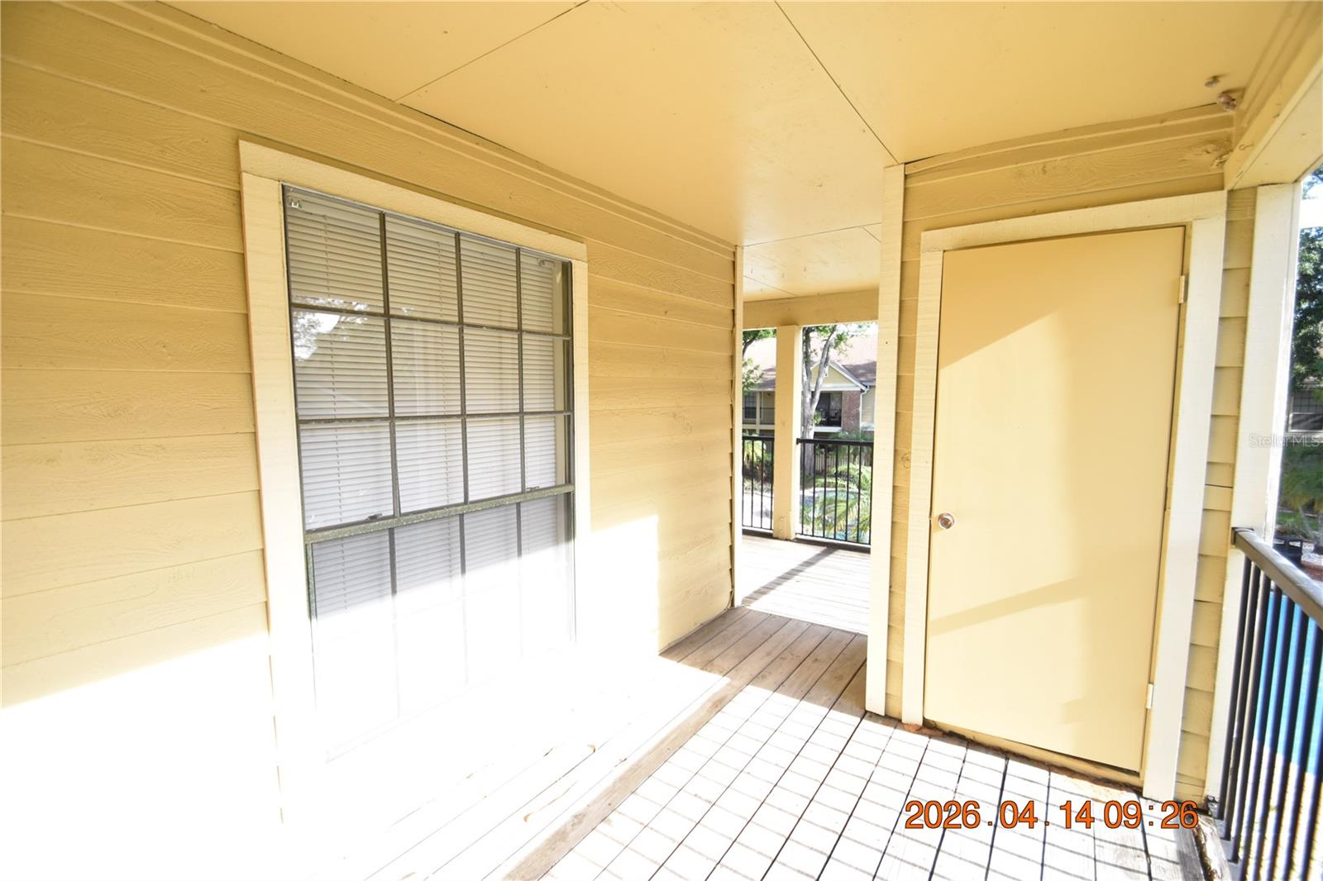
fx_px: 551
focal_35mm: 15
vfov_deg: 77.3
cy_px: 440
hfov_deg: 100.4
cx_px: 662
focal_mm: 10
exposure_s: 1/750
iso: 800
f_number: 3.5
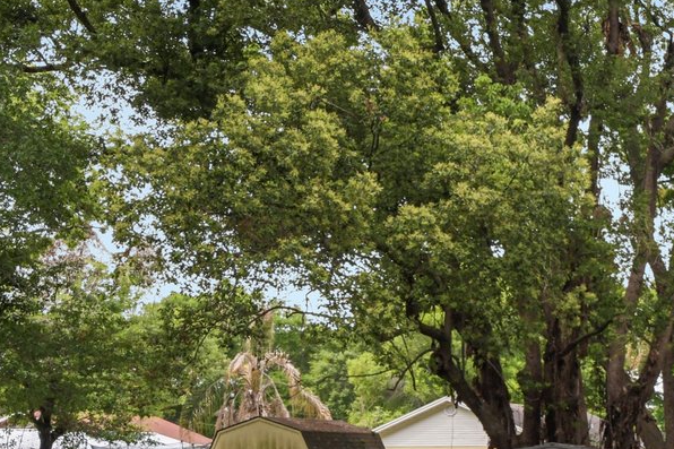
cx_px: 863
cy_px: 472
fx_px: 1029
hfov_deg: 29.6
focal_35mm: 55
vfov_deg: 23.3
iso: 400
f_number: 8
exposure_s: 1/400
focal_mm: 16
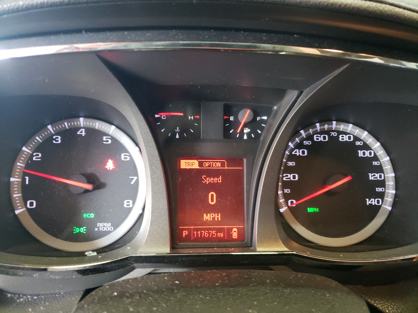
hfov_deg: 67.3
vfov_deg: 53.1
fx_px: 314
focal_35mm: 26
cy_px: 156
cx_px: 209
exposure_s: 1/30
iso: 418
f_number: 1.5
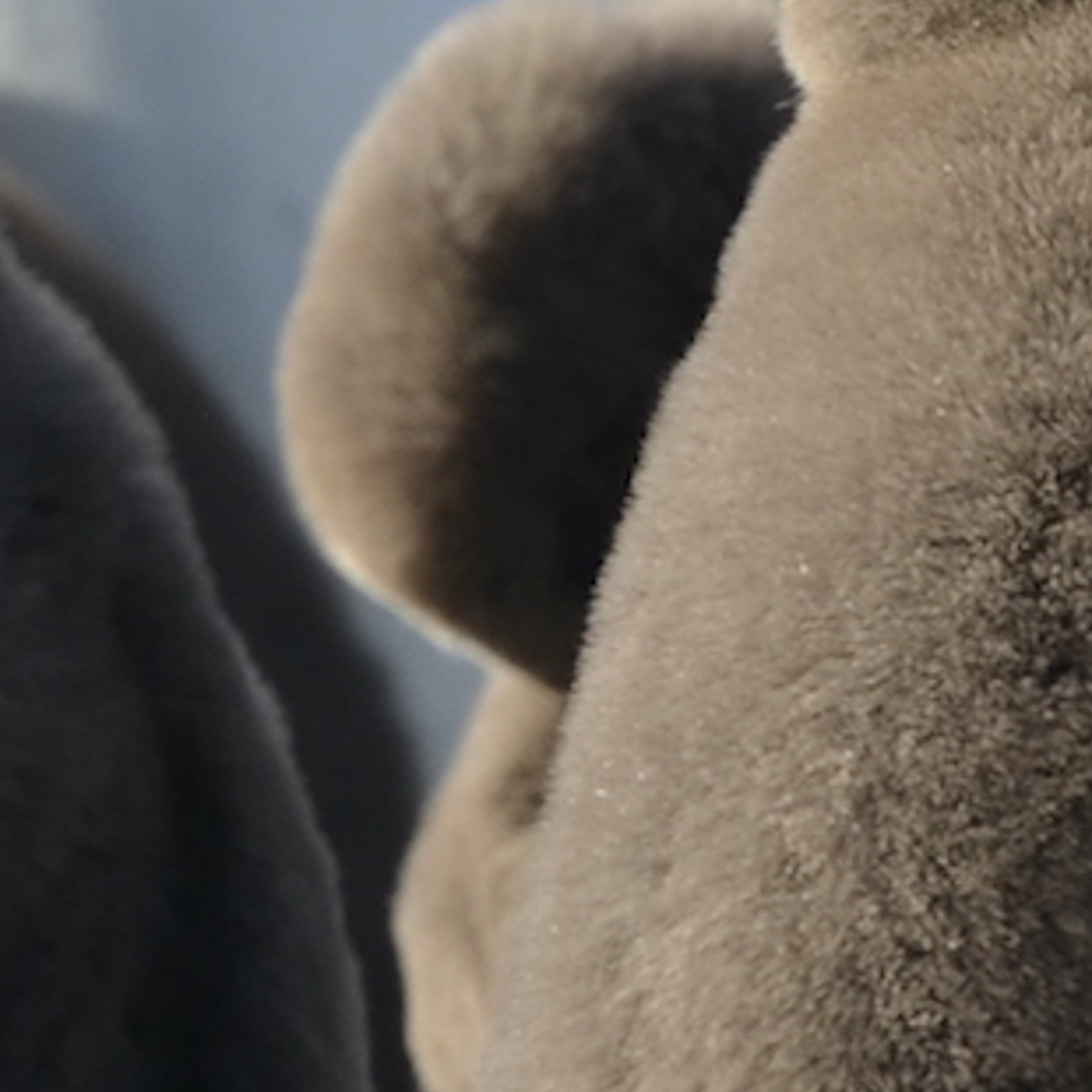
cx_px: 849
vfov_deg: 0.9
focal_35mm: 1876
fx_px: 66955
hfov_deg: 0.9
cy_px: 493
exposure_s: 1/500
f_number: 6.3
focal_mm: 190
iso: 160
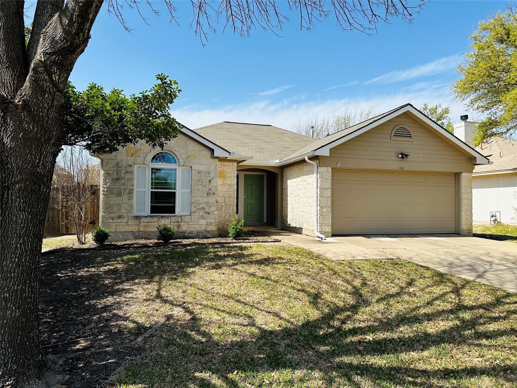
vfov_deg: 56.8
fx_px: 358
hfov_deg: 71.6
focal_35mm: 24
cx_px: 258
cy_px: 194
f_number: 1.78
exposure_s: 1/3861
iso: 80
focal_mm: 6.86
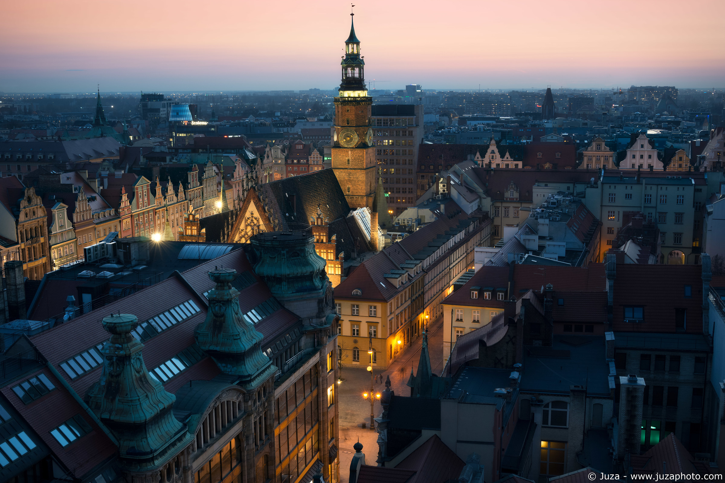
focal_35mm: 44
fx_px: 876
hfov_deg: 45.0
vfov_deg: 30.8
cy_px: 242
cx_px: 362
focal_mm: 29
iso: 100
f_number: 8
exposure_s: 1.6
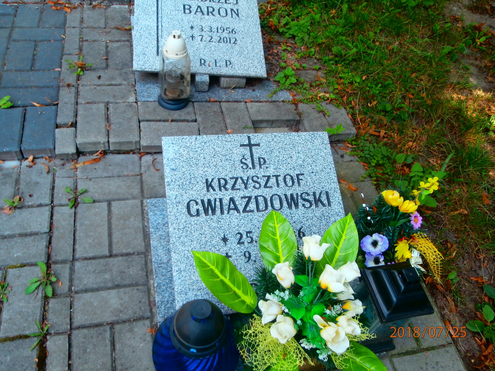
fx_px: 429
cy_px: 186
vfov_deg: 46.8
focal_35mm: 30
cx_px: 248
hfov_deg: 60.0
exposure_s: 1/100
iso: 100
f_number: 3.5
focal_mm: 5.36
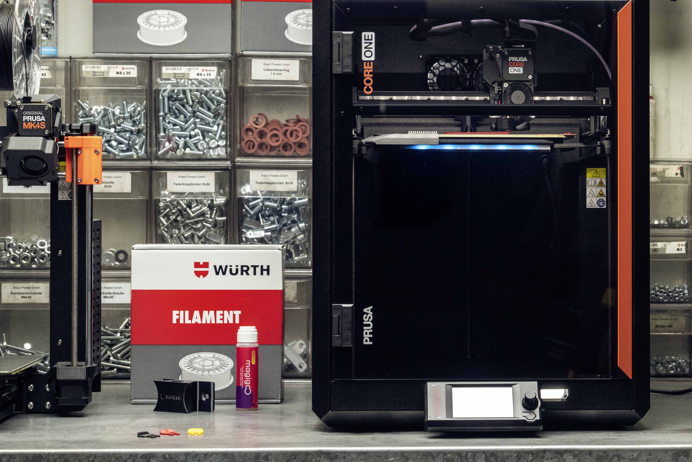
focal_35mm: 103
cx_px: 476
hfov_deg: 19.7
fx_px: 1980
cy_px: 162
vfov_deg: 13.3
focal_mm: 66
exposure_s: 1/90
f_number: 8
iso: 1600
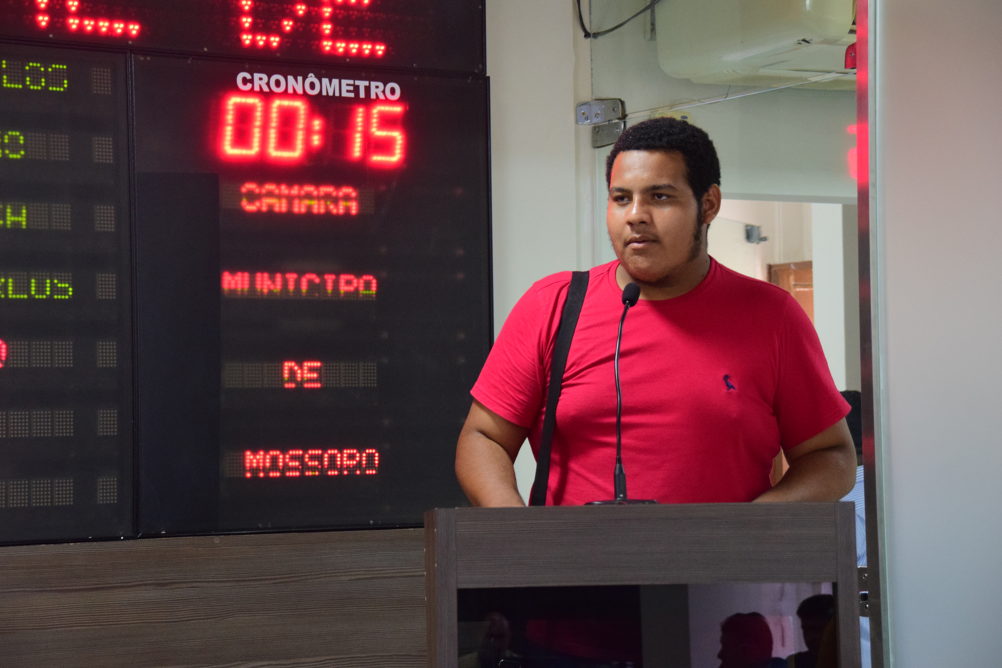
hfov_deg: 11.0
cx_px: 501
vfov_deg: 7.3
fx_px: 5218
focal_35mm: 188
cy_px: 334
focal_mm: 125
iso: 1600
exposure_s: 1/80
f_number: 6.3
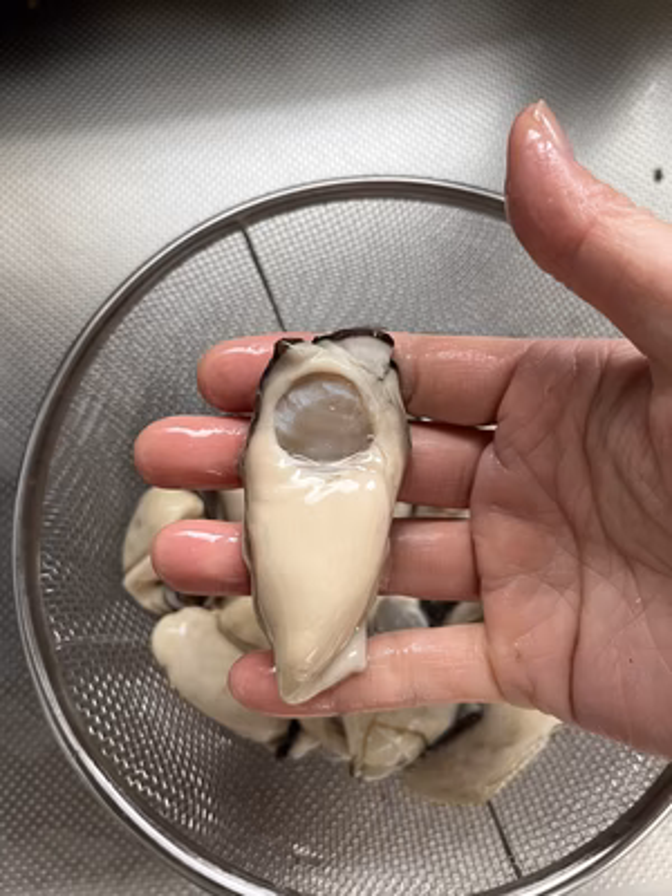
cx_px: 336
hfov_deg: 53.1
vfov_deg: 67.3
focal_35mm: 26
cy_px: 448
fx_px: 673
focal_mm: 5.1
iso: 160
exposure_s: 1/60
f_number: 1.6
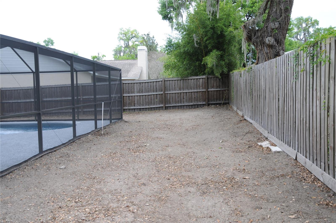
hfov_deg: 53.2
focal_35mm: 36
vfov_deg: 36.8
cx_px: 168
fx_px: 336
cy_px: 112
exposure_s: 1/125
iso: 200
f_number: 5.6
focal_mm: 24
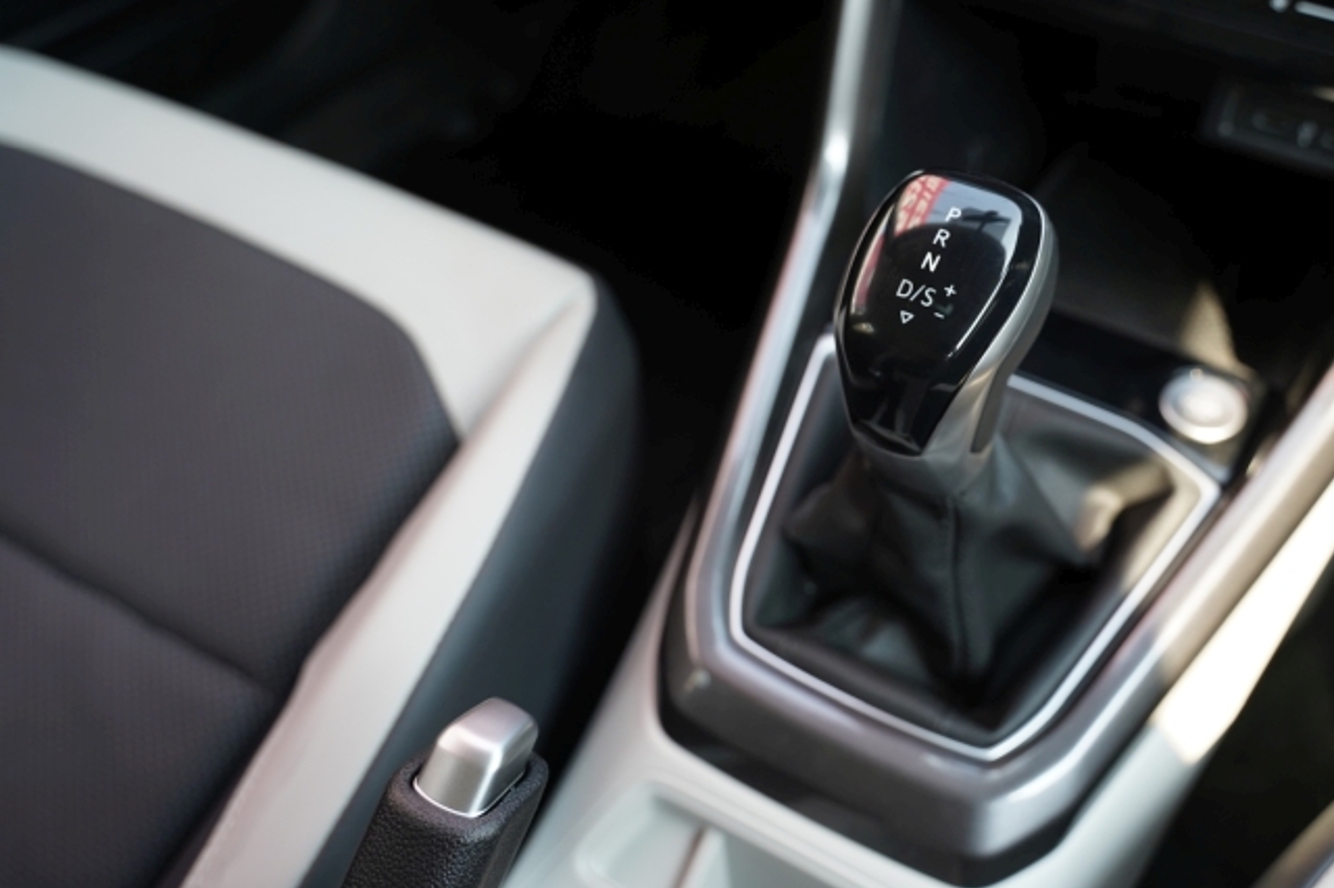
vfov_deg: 37.8
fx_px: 1296
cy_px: 424
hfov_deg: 54.1
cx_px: 788
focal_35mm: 35
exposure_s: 1/320
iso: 640
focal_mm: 28
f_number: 4
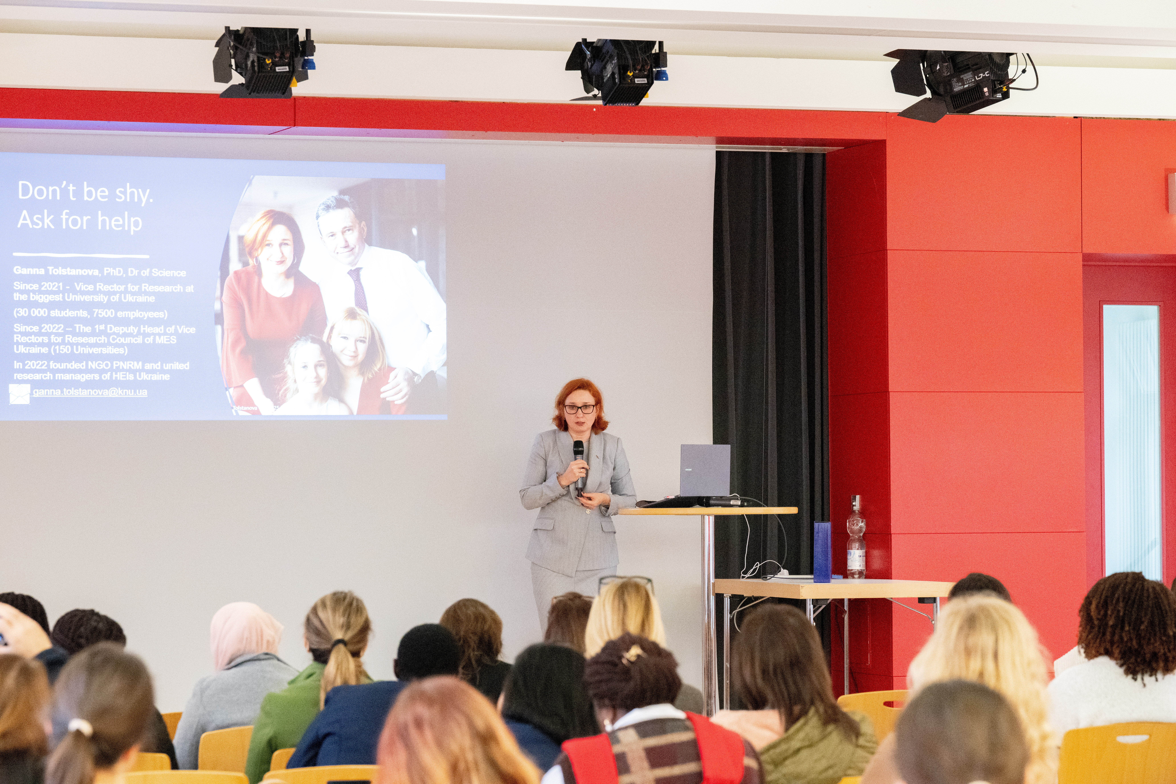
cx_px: 588
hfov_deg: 17.8
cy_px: 392
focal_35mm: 115
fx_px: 3756
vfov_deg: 11.9
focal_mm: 115
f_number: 5.6
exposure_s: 1/100
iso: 12800
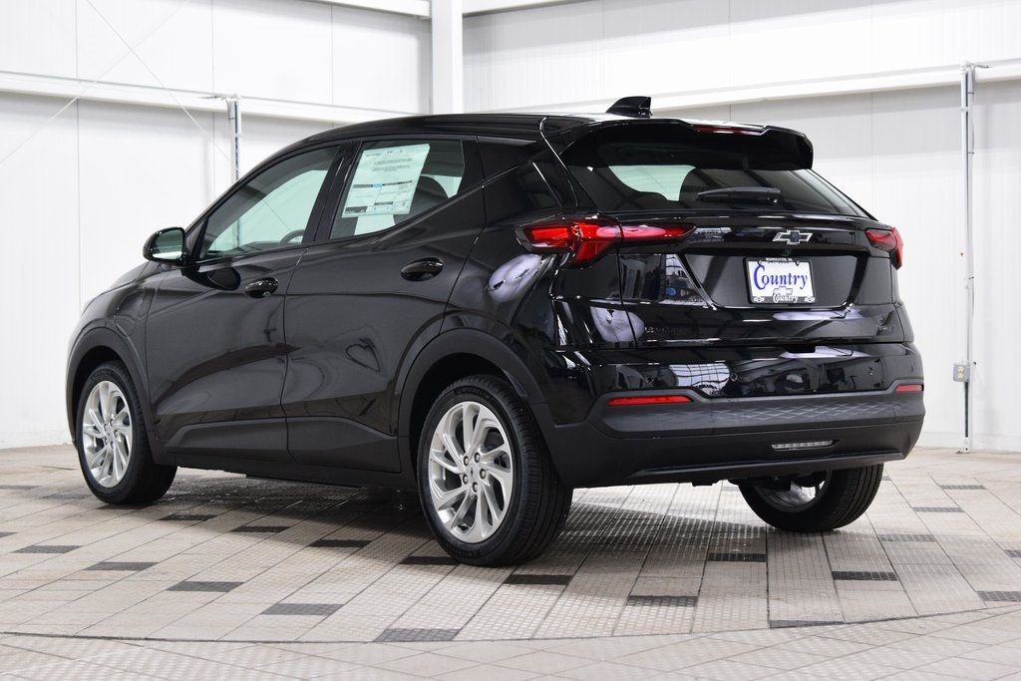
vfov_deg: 19.7
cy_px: 340
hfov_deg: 29.2
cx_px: 510
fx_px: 1957
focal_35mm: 69
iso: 1600
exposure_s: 1/60
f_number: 4.5
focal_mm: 46
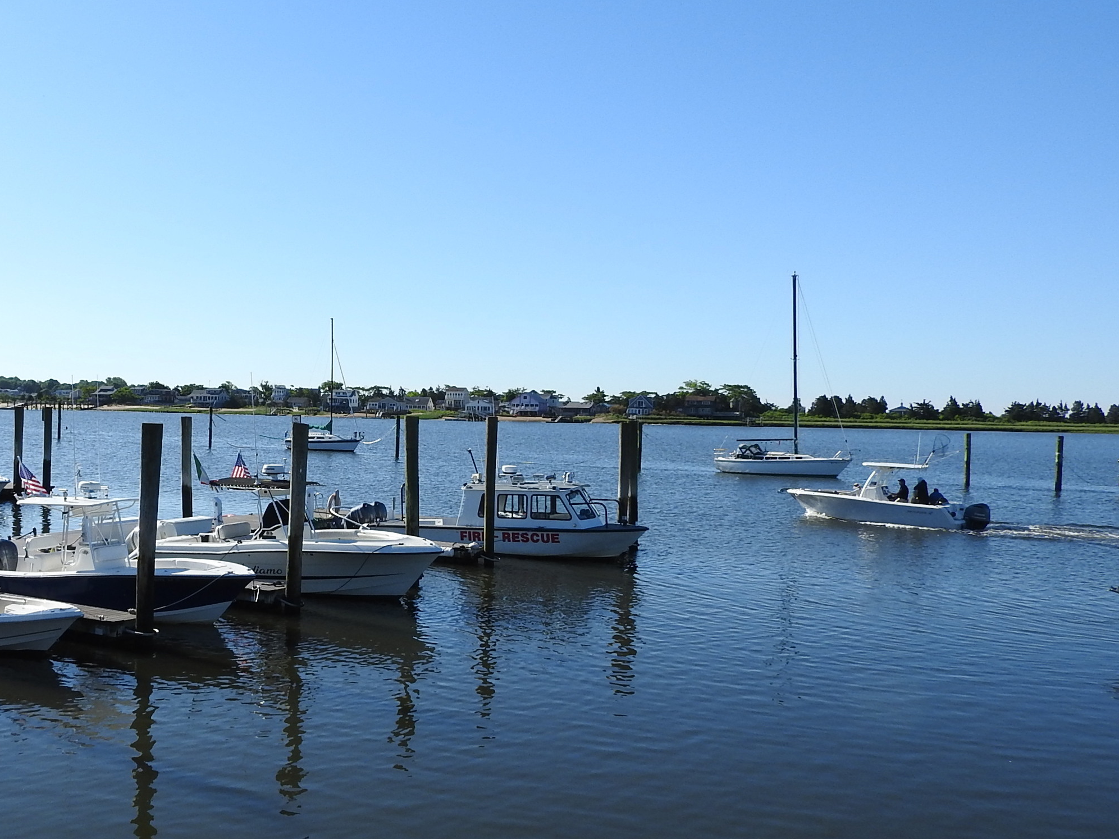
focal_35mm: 37
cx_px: 312
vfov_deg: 38.6
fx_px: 1196
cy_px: 442
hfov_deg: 48.6
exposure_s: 1/1600
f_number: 3.3
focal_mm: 4.3
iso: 100
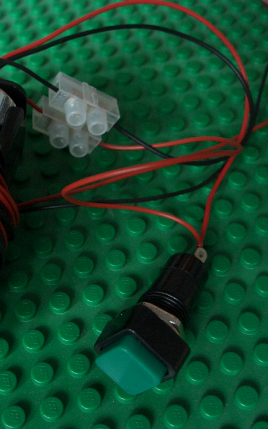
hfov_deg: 26.3
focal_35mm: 47
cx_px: 13
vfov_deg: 42.7
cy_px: 215
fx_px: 549
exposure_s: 1/8
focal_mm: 7.1
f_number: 2.8
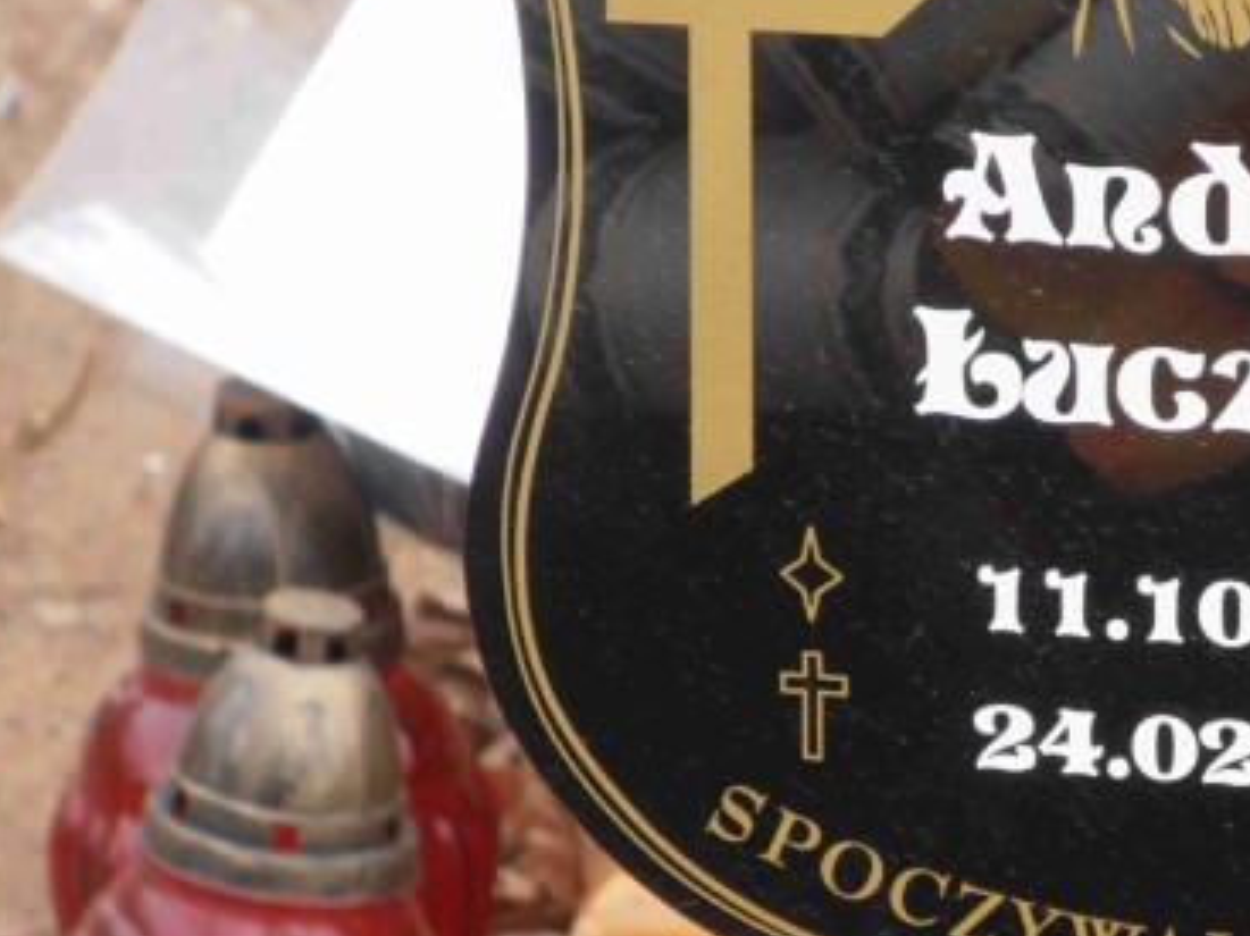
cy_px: 555
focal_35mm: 419
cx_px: 1069
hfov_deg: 4.7
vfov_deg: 3.5
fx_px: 15125
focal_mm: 42.54
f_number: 5.7
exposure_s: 1/200
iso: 125
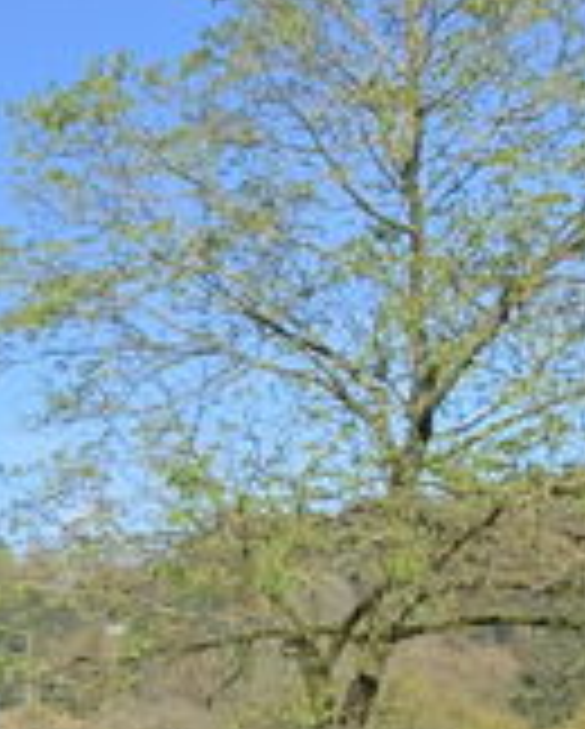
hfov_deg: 10.2
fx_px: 2592
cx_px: -1053
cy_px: 585
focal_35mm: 120
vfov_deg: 15.9
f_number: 1.8
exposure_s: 1/887
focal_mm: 4.25
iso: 25
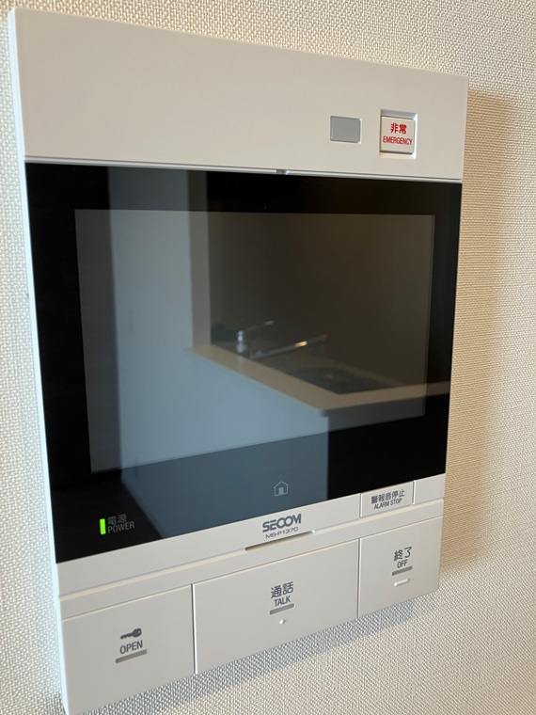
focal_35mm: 28
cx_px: 268
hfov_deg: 49.7
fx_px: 578
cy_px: 358
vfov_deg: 63.4
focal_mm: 3.99
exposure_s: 1/50
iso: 40
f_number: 1.8
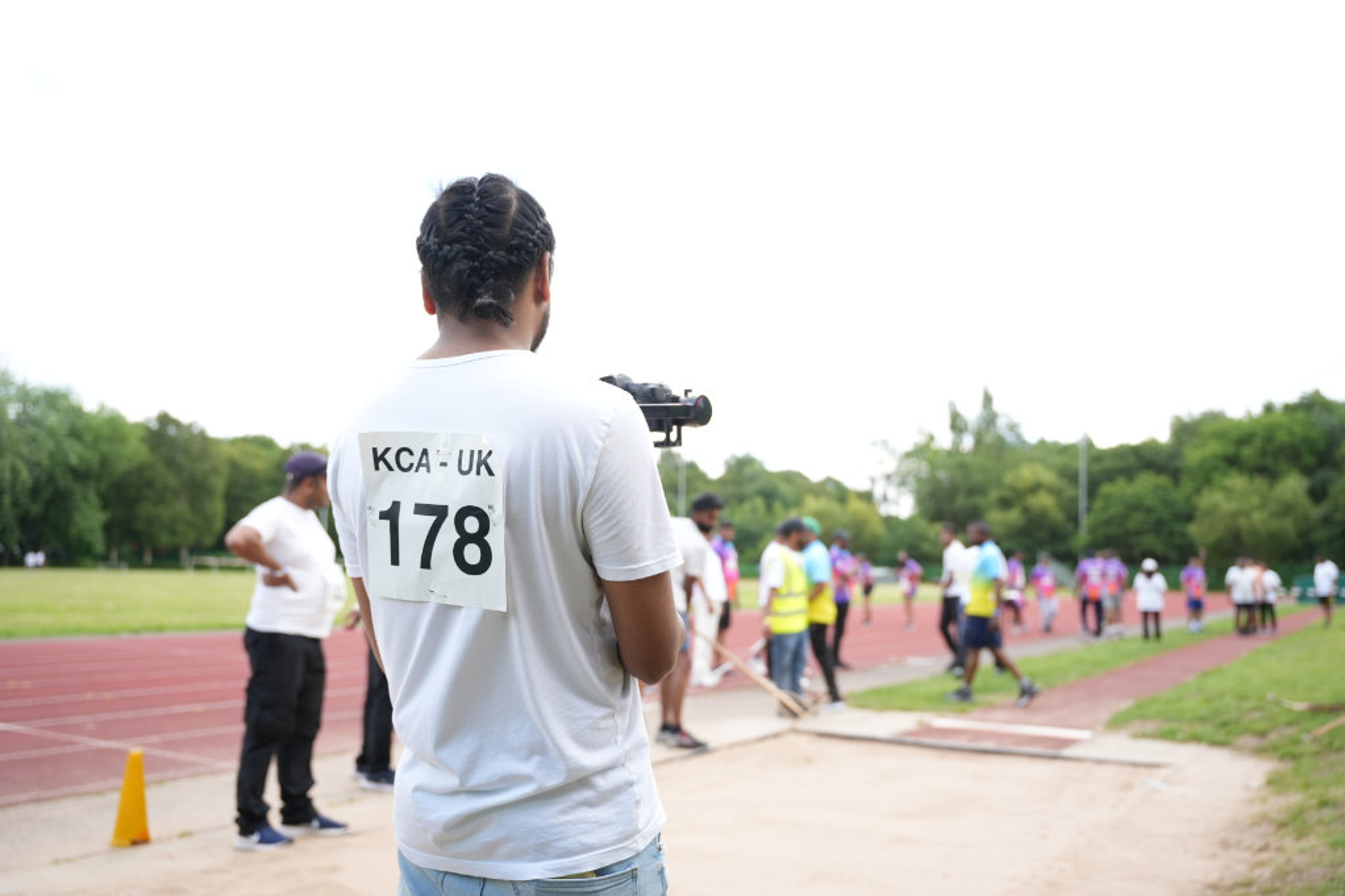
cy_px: 448
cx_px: 672
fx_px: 1173
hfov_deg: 59.7
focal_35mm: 31
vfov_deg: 41.8
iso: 250
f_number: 2.8
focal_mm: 31.4
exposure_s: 1/800
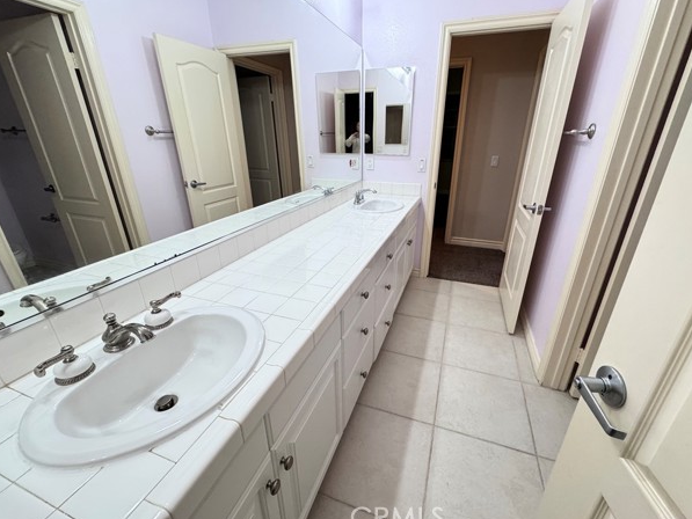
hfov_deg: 98.1
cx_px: 360
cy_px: 256
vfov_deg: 81.8
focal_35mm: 15
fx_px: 300
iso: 320
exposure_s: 1/120
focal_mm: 2.22
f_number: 2.2
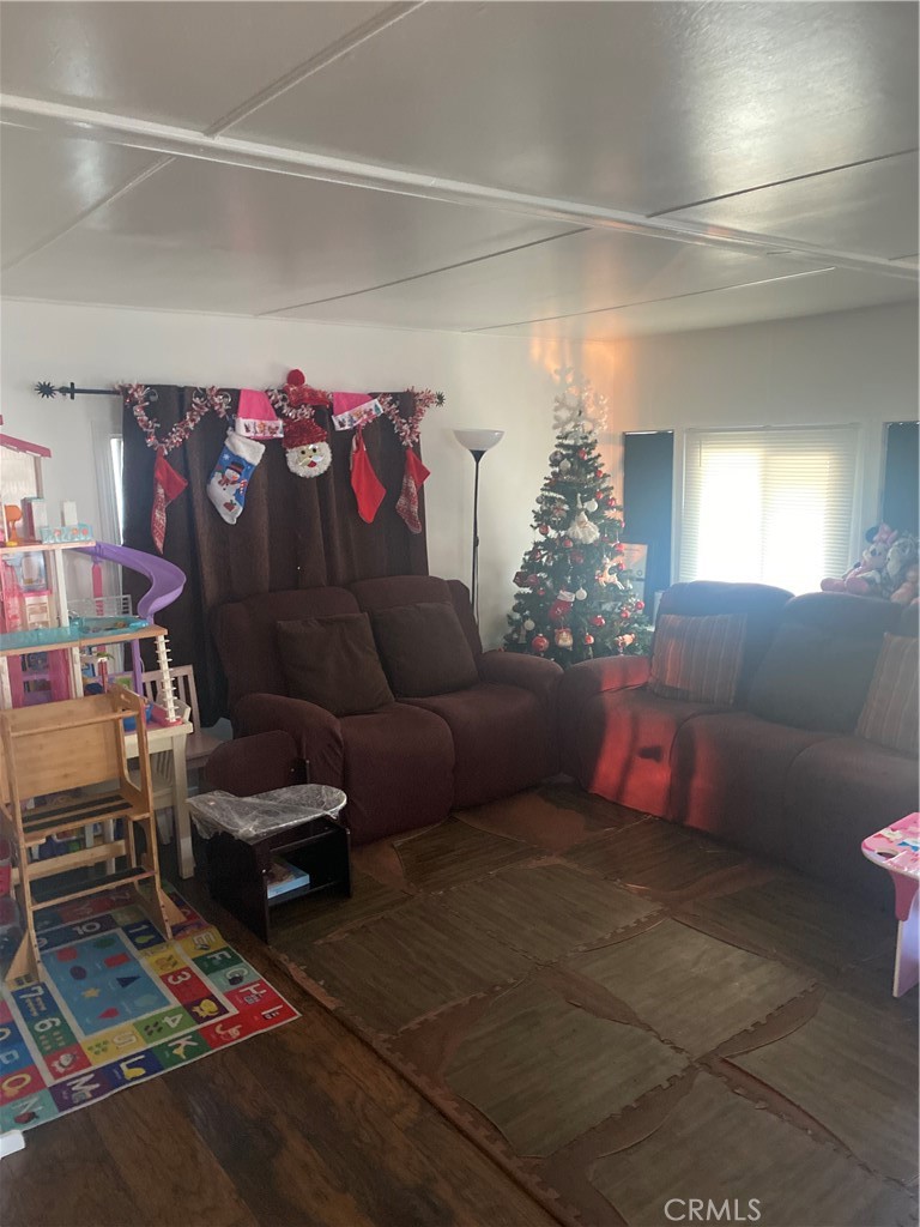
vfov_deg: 67.3
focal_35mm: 26
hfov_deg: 53.1
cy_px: 614
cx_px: 460
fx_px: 921
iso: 500
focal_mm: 4.25
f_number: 1.8
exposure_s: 1/41
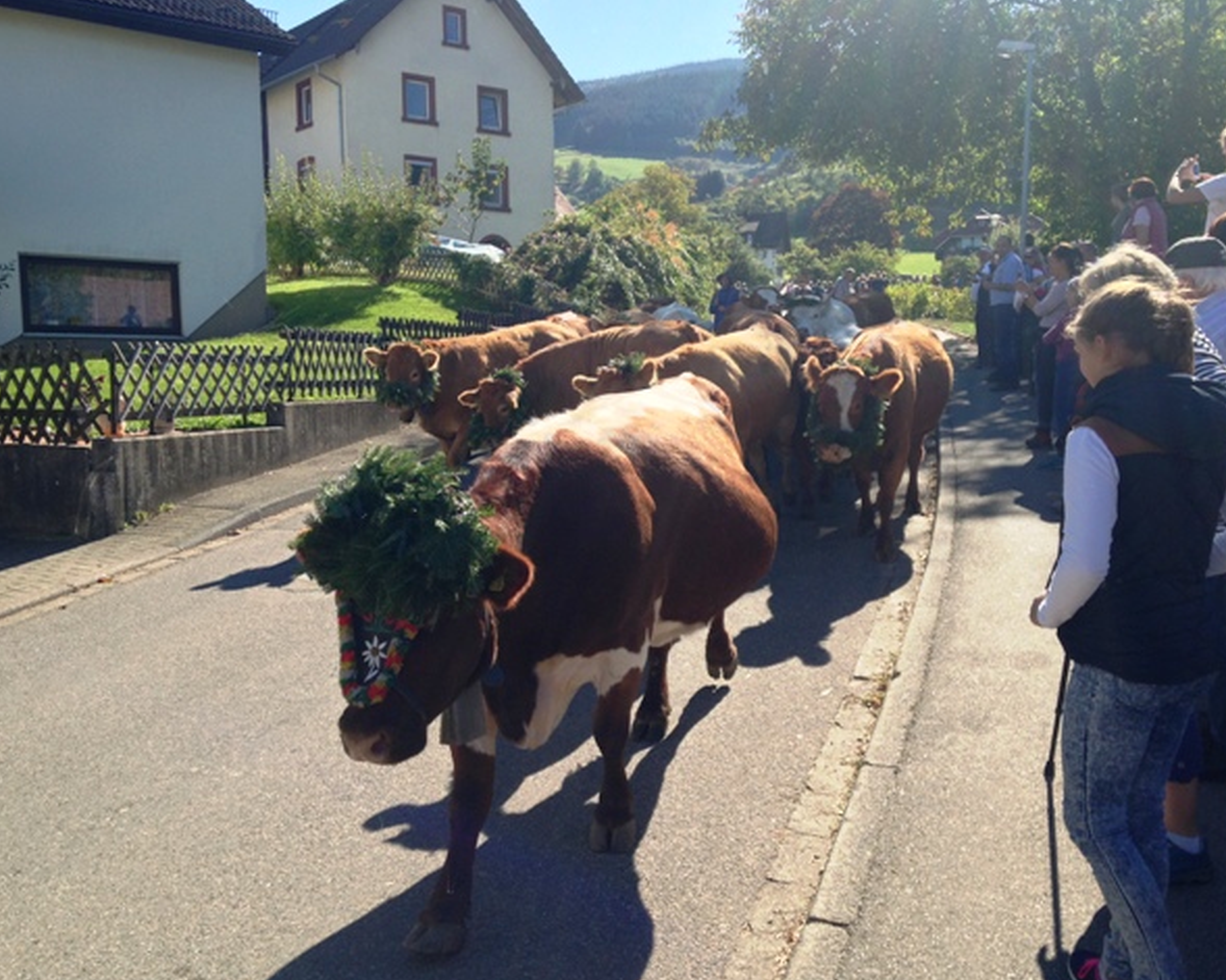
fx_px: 1270
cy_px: 495
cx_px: 591
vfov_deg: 42.2
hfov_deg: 51.5
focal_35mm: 35
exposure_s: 1/786
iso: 50
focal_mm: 4.12
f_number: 2.4
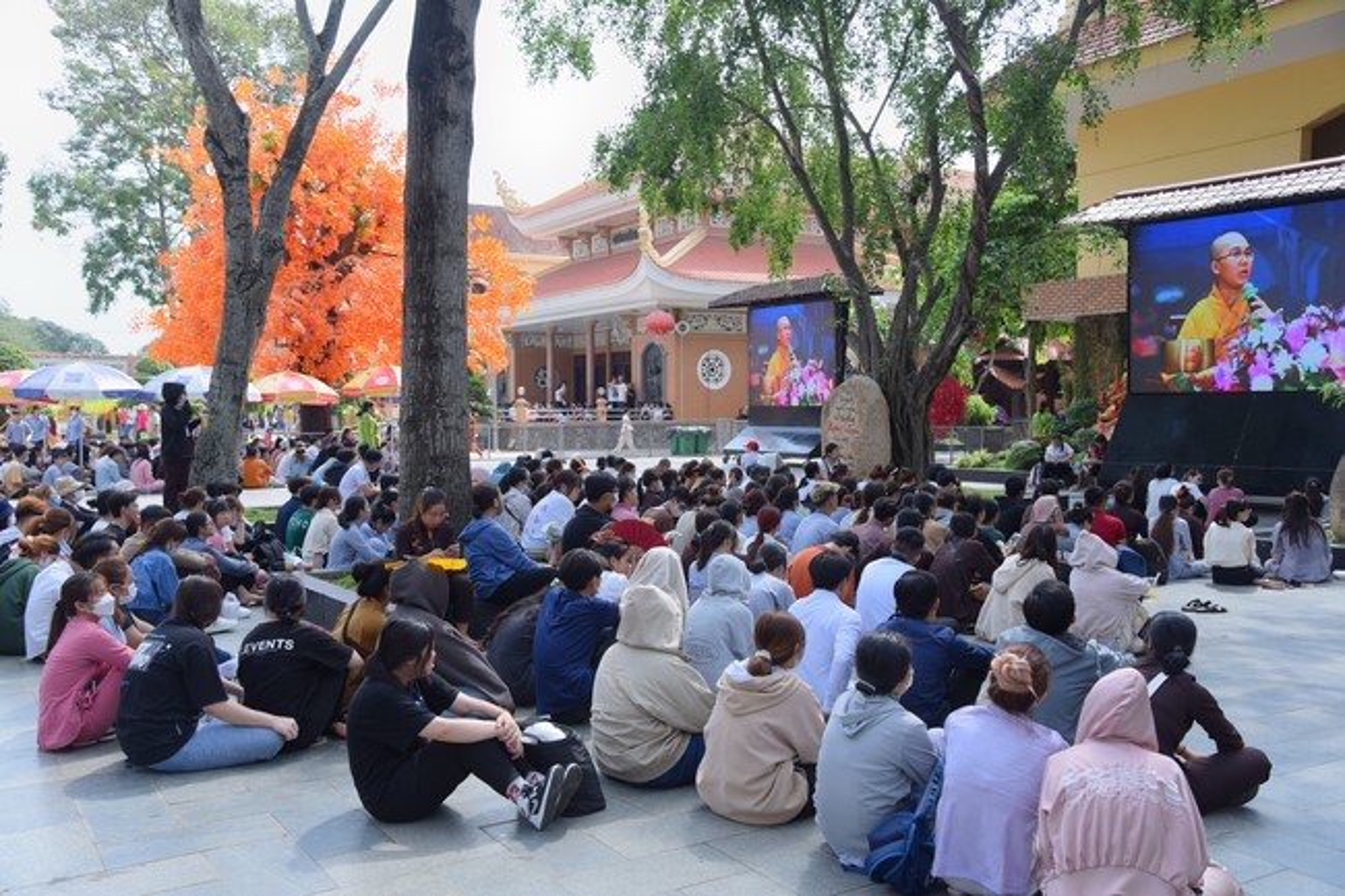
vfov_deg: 41.1
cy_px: 448
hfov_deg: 58.7
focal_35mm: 32
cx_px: 672
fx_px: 1195
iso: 100
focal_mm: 32
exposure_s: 1/200
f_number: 7.1
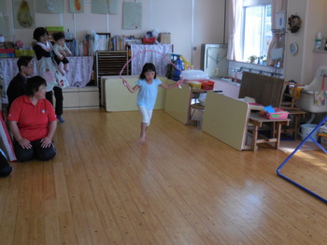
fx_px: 425
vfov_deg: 32.1
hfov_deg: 42.1
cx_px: 164
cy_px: 122
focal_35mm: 45
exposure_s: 1/250
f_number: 4.2
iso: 360
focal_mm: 8.1
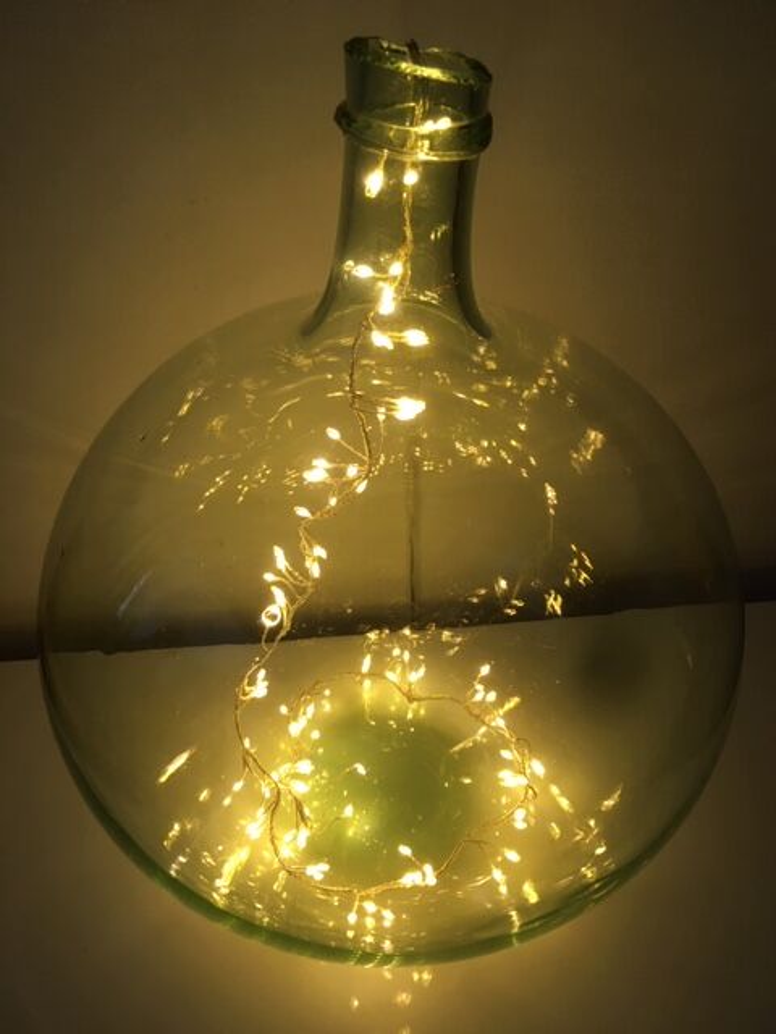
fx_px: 867
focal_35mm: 29
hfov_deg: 48.2
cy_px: 517
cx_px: 388
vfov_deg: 61.7
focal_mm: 4.15
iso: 50
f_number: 2.2
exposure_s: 1/33
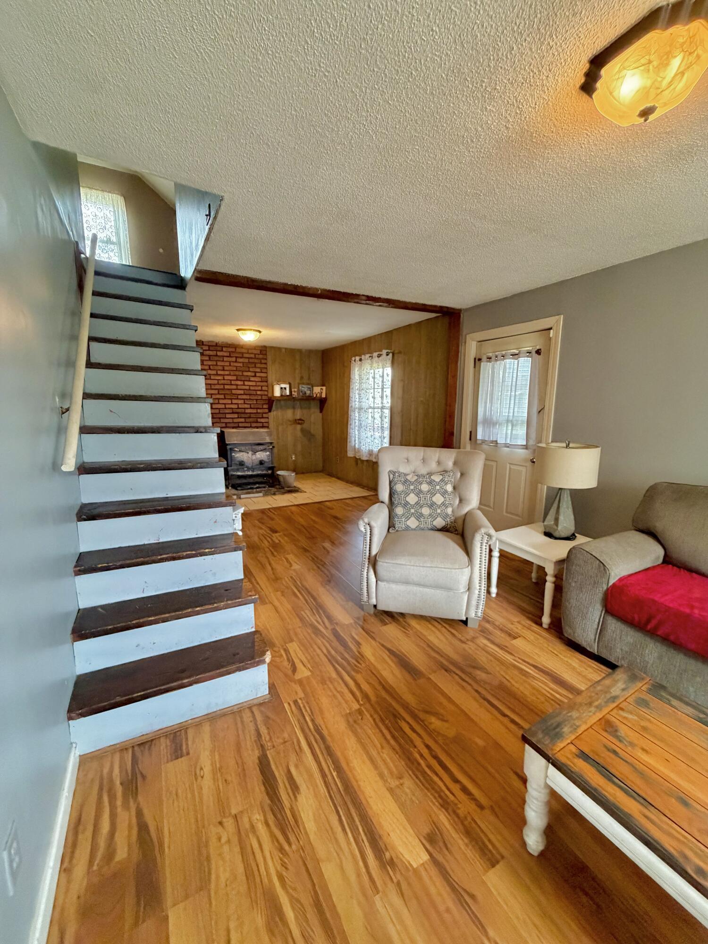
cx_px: 354
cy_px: 472
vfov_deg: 102.1
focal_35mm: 14
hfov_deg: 85.7
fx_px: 382
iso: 640
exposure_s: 1/60
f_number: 2.2
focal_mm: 2.22
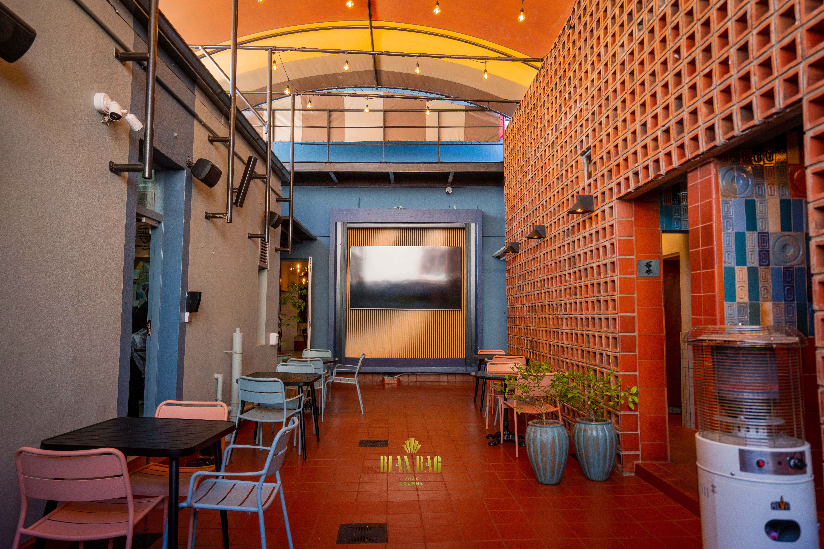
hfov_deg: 78.6
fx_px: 504
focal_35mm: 22
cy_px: 274
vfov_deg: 57.2
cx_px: 412
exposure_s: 1/100
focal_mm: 22
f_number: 4
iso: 320
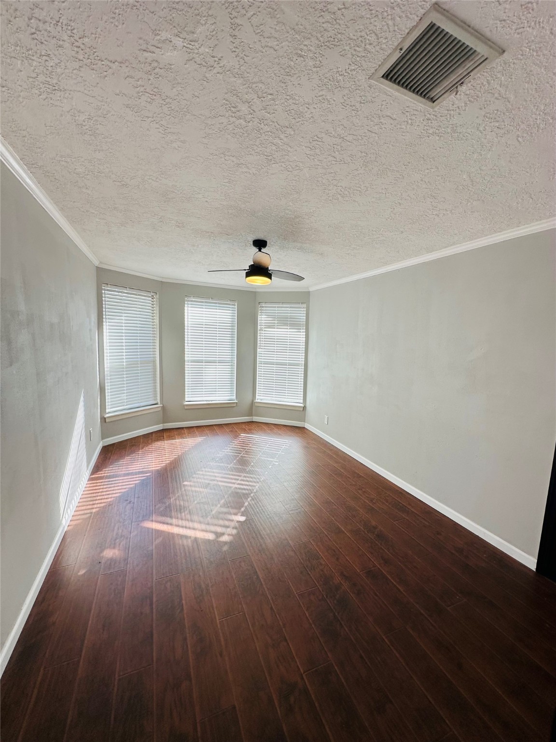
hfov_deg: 85.7
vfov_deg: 102.1
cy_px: 371
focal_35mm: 14
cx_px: 278
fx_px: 300
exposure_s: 1/120
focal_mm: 2.22
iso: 64
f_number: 2.2
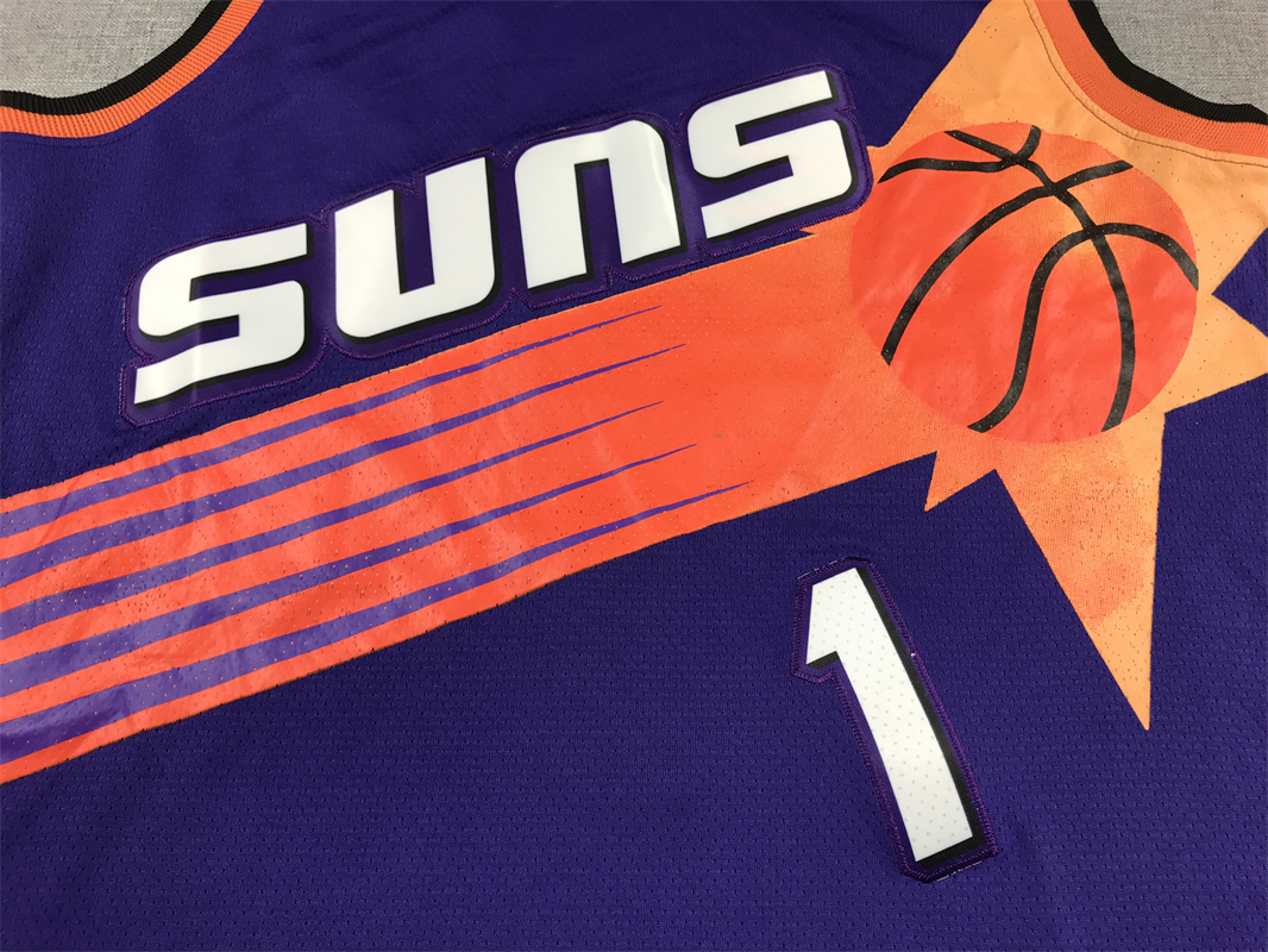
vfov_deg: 49.8
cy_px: 476
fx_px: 1026
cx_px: 634
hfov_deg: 63.4
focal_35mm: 28
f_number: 1.8
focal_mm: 3.99
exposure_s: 1/50
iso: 25
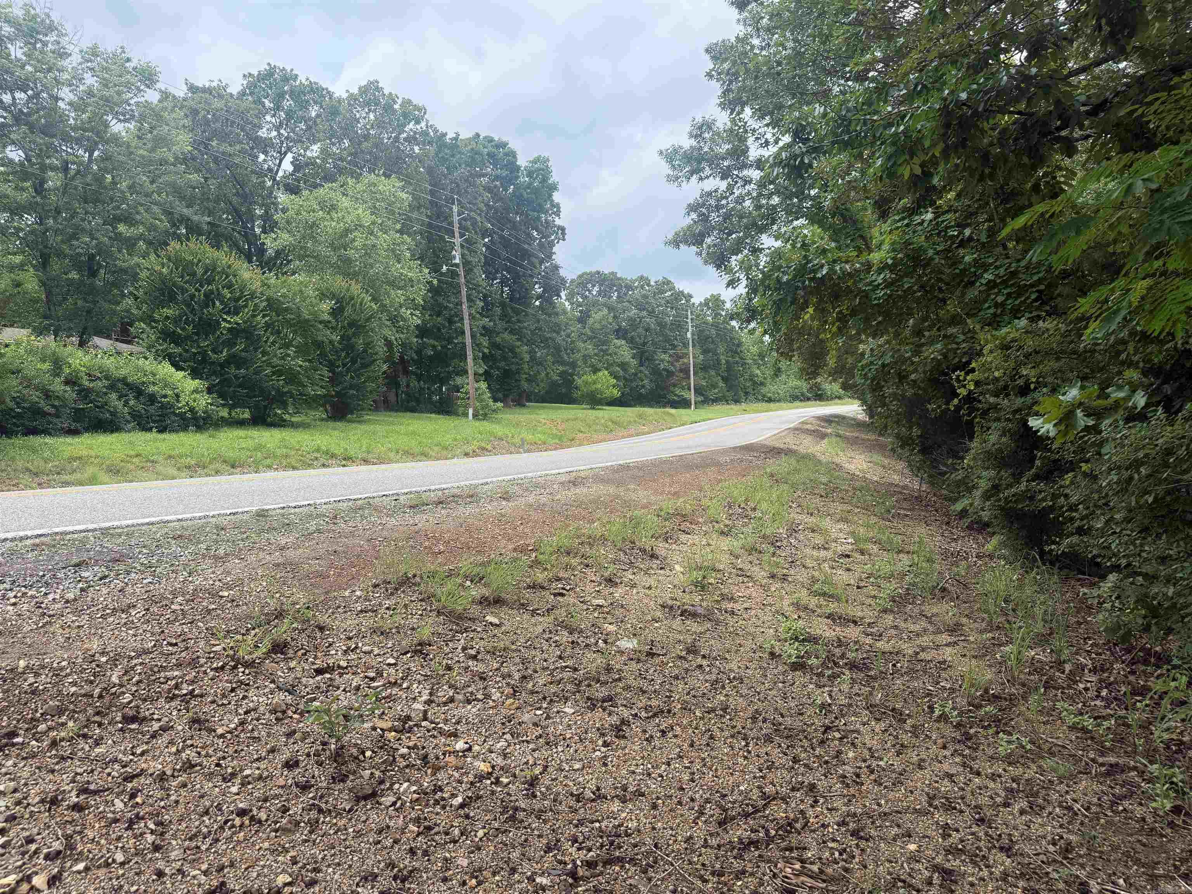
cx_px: 596
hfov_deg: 71.6
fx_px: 826
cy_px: 447
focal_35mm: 24
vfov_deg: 56.8
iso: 100
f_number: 1.78
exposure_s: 1/1812
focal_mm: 6.76
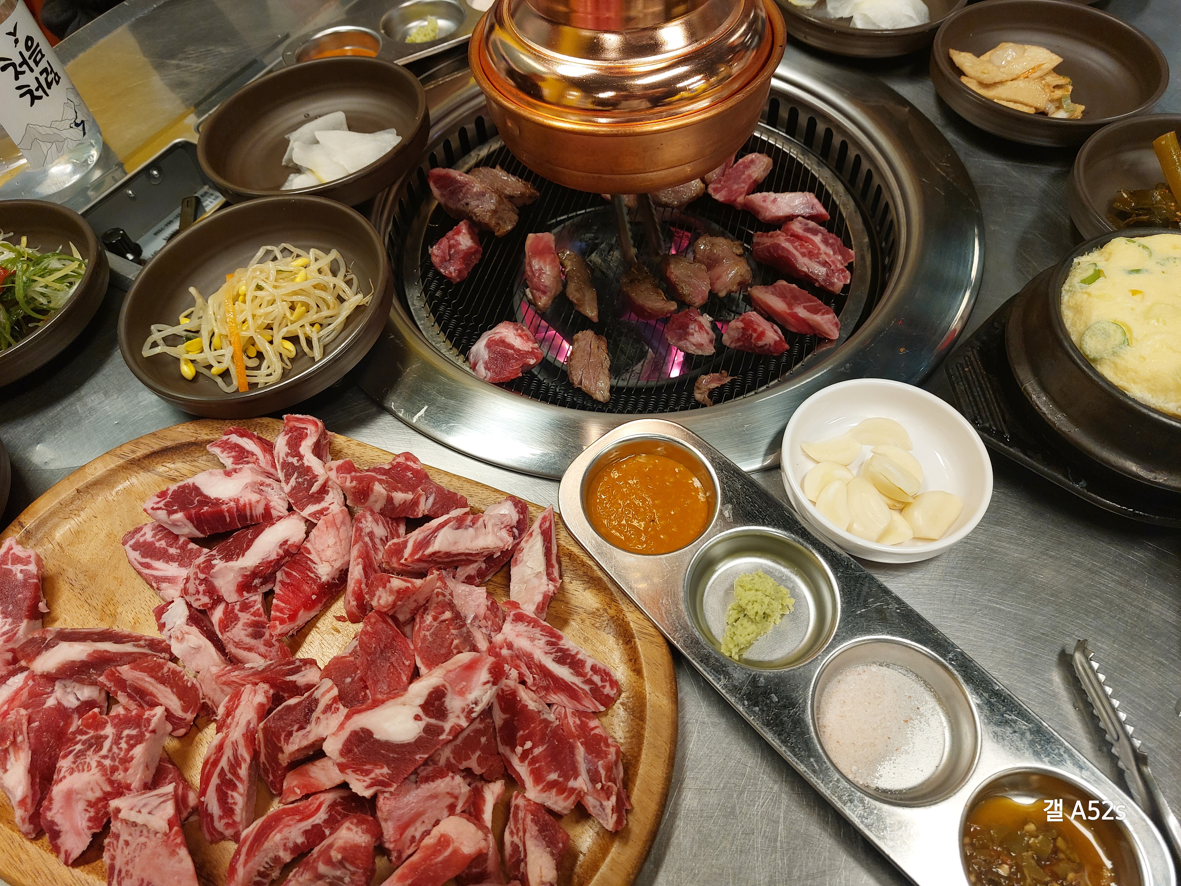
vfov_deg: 54.9
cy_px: 443
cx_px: 590
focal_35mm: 25
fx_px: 853
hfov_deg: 69.4
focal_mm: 5.23
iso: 200
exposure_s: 1/60
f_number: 1.8
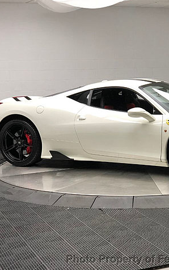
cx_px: 141
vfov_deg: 27.9
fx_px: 545
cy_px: 135
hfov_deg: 17.4
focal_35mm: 74
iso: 50
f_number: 2.4
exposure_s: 1/60
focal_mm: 6
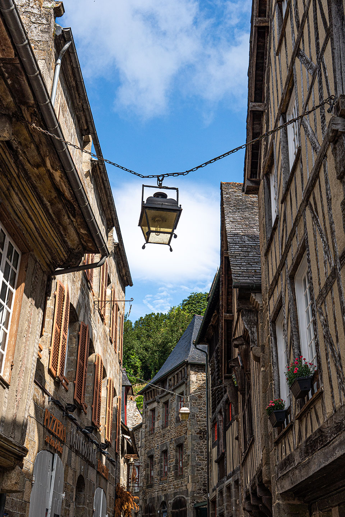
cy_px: 258
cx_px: 172
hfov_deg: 32.4
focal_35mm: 41
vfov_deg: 47.2
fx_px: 593
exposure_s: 1/1000
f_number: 5.6
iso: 100
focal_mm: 27.5
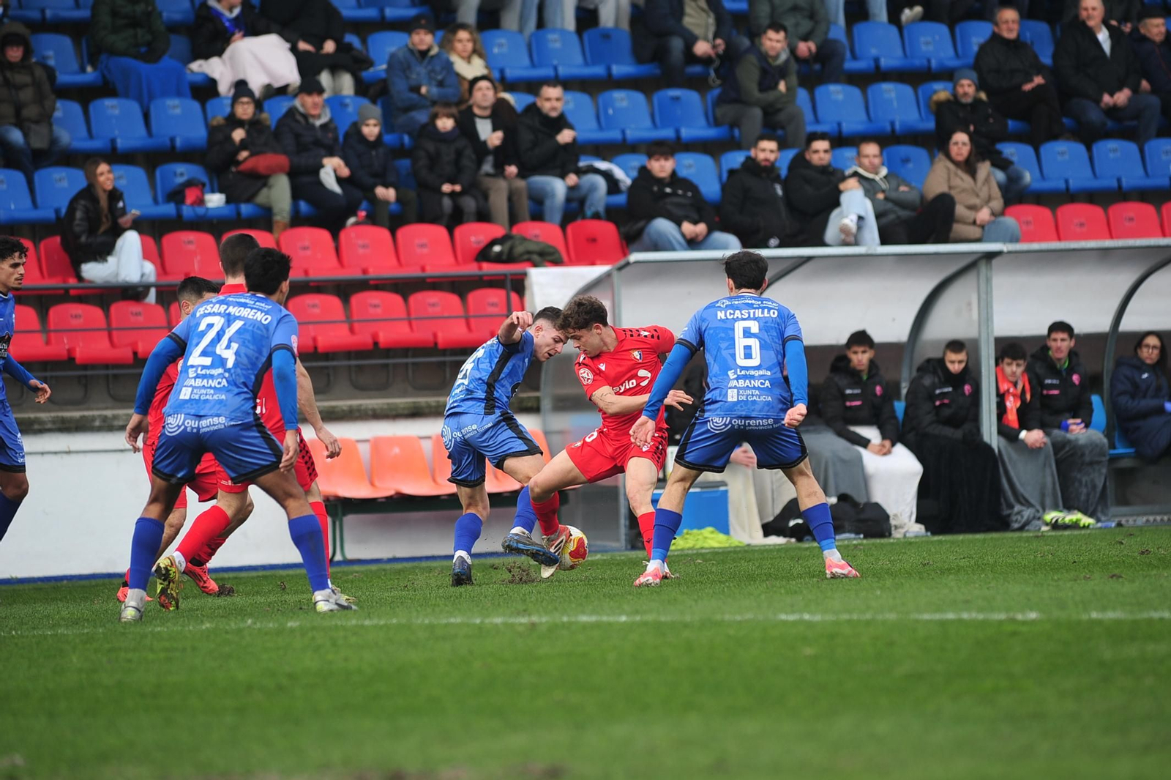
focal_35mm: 300
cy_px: 390
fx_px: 9753
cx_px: 586
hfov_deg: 6.9
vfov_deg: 4.6
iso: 400
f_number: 4
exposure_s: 1/1250
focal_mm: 300
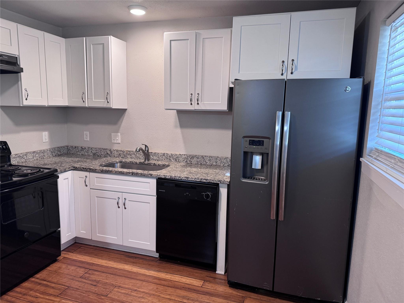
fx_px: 280
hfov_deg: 71.6
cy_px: 152
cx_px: 202
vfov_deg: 56.8
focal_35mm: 24
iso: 160
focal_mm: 6.76
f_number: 1.78
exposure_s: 1/60
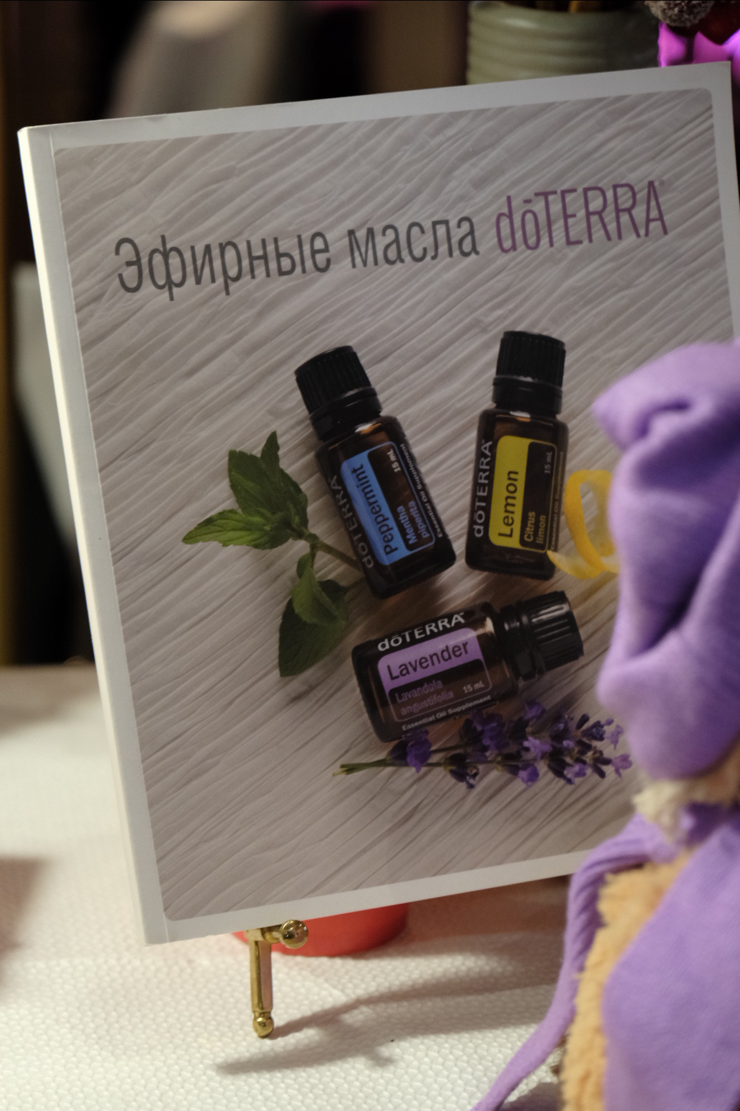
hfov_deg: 11.4
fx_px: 3700
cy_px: 556
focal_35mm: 120
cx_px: 370
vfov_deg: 17.1
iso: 1600
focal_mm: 80
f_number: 4
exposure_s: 1/125
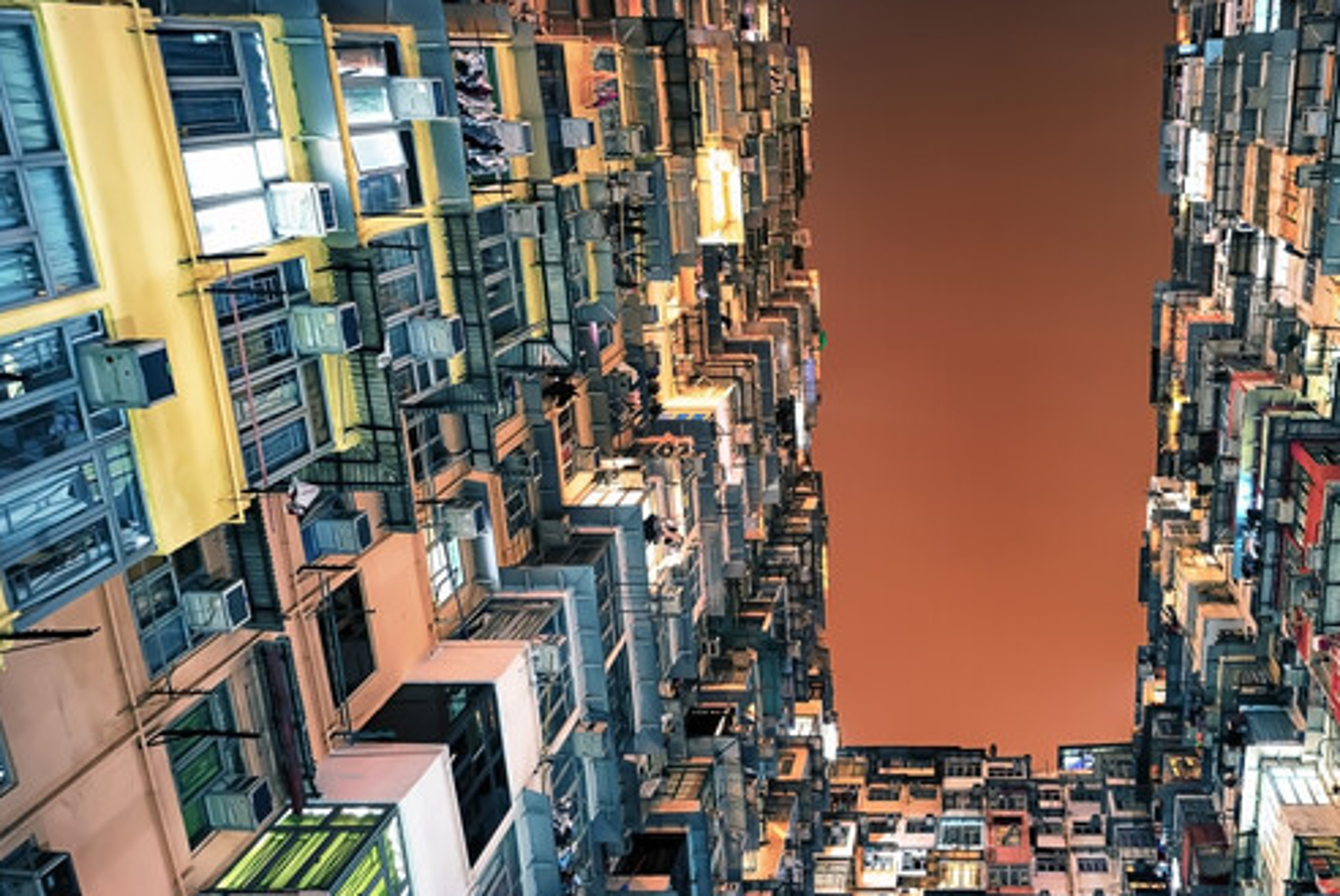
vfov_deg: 41.2
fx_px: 1192
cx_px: 991
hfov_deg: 56.0
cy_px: 434
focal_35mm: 32
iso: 64
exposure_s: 30
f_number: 5.6
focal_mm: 21
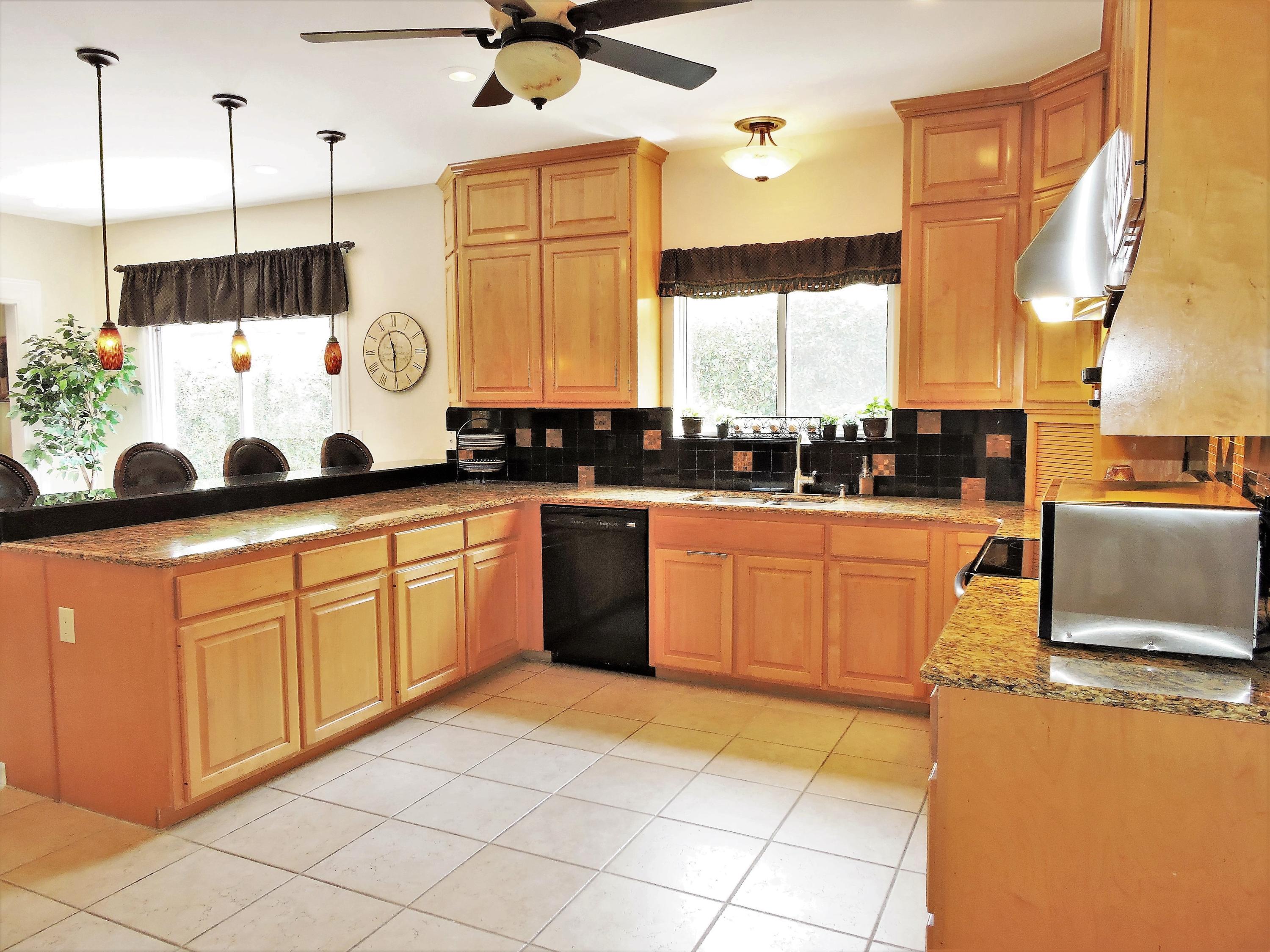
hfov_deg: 71.6
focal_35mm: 24
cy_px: 476
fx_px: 881
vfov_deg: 56.8
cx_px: 635
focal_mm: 4.3
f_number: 3.3
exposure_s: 1/40
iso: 200
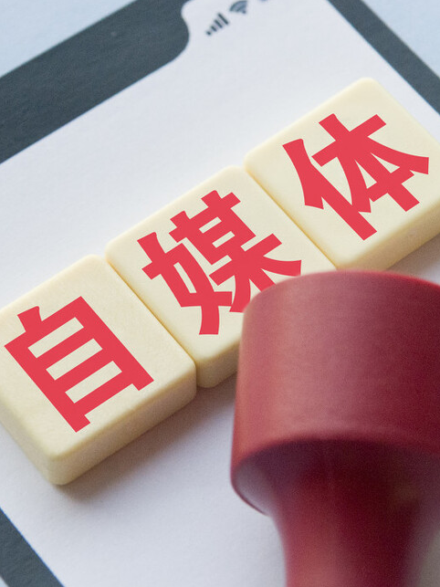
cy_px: 251
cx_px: 211
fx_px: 2507
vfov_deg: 13.3
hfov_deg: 10.0
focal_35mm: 148
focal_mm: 55
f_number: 8
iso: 1600
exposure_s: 1/250
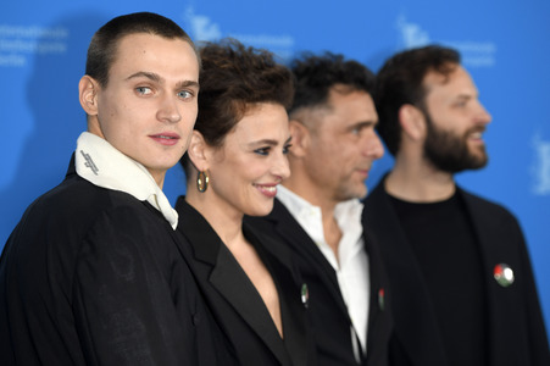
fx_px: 1832
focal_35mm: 120
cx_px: 275
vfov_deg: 11.4
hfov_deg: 17.1
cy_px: 183
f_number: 4
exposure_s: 1/400
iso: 640
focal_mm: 120
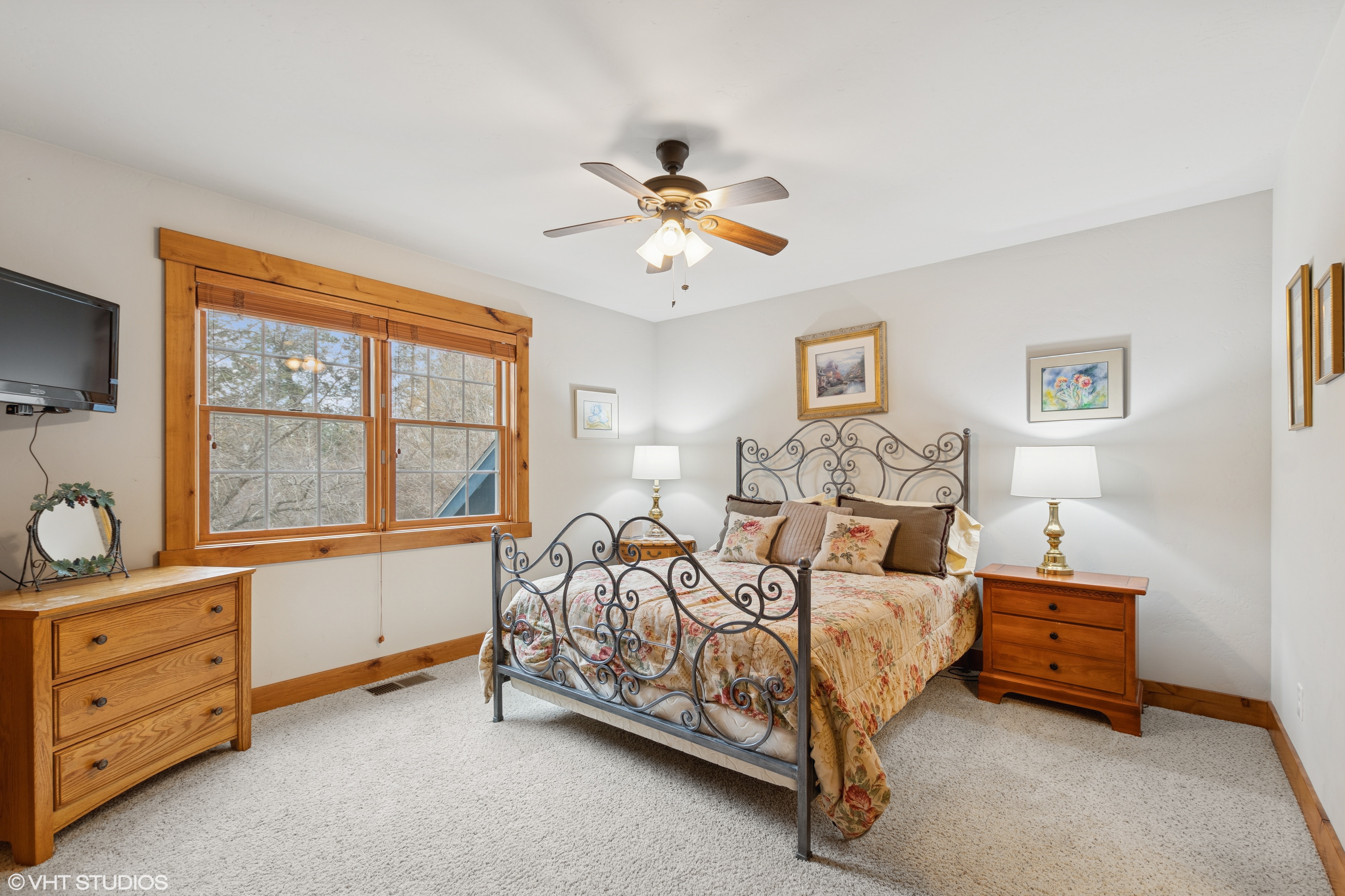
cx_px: 672
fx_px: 560
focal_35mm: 15
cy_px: 448
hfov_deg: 100.4
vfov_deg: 77.3
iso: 100
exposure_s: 1/5
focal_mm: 10
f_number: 6.3
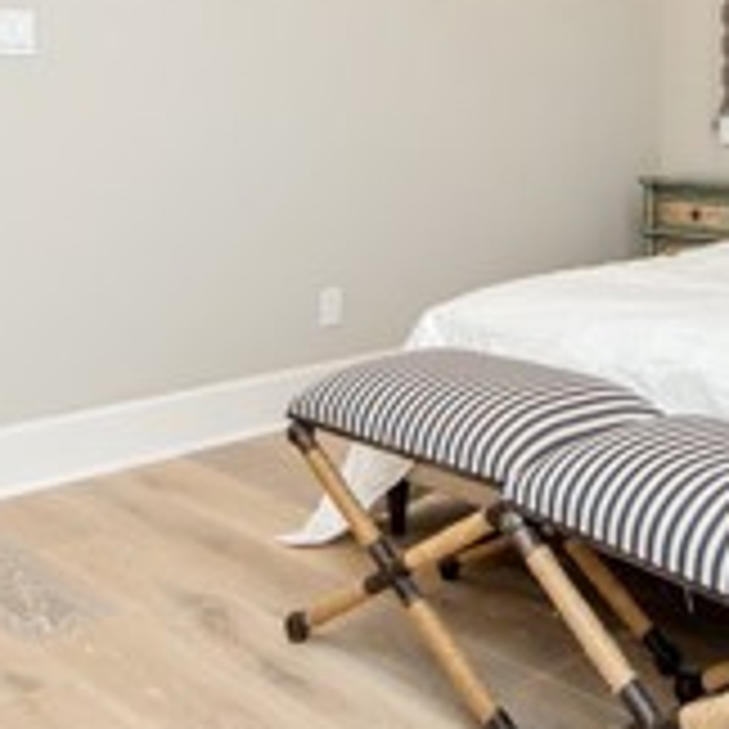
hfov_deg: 35.4
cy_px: 135
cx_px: 526
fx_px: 1120
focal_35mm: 47
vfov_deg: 34.8
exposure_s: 1/60
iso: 500
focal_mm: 14
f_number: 4
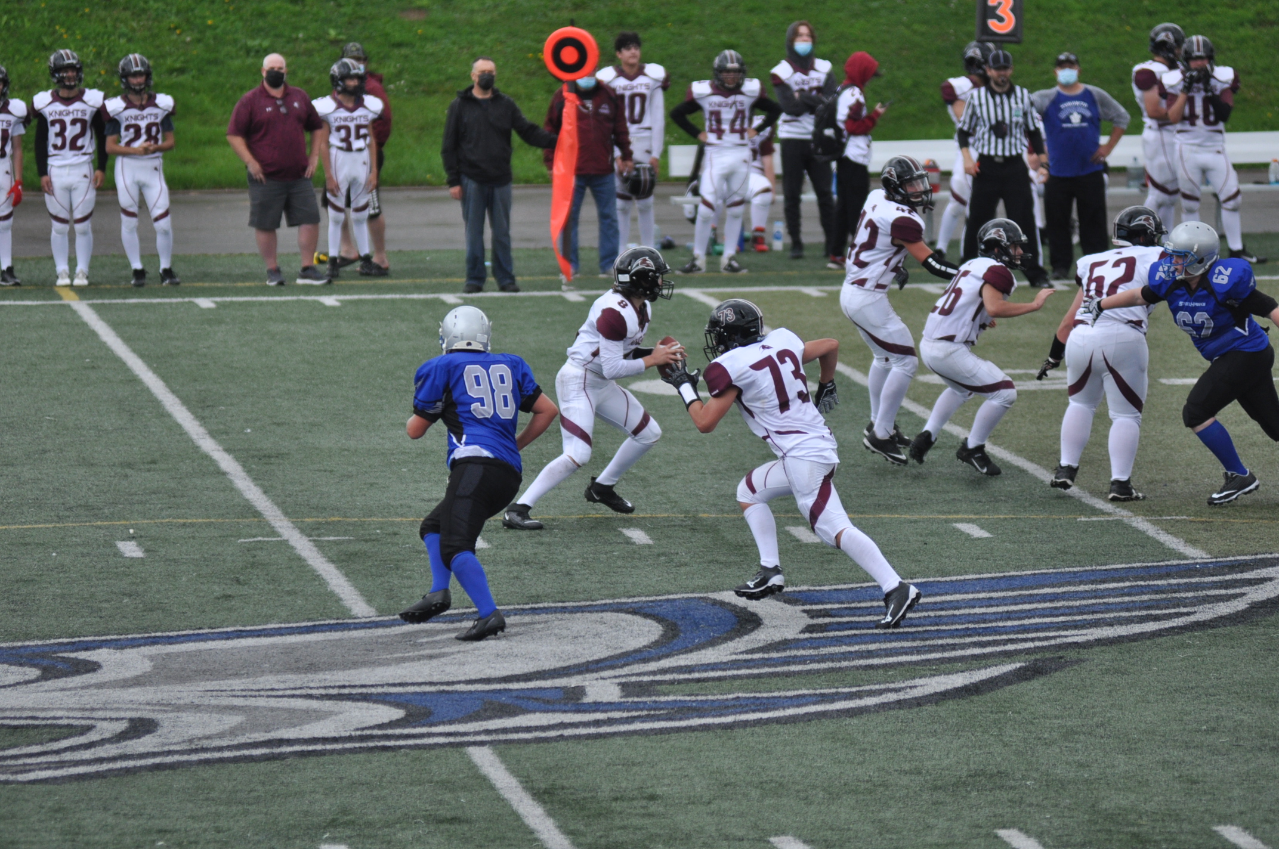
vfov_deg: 4.6
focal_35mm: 300
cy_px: 424
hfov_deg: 6.9
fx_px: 10645
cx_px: 640
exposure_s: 1/3200
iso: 400
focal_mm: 200
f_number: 2.8
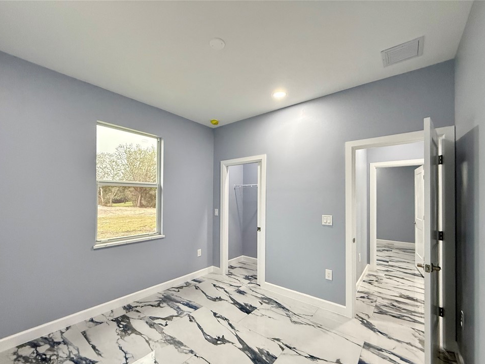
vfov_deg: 81.6
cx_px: 240
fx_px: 210
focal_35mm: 15
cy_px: 194
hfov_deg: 98.2
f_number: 2.2
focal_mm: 2.22
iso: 500
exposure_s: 1/120
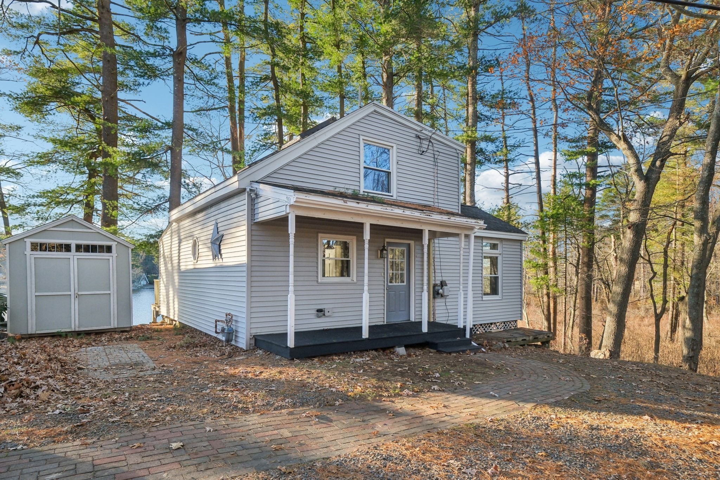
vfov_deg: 67.4
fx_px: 360
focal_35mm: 18
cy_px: 240
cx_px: 360
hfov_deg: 90.0
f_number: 5.6
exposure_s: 1/240
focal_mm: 12
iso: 320
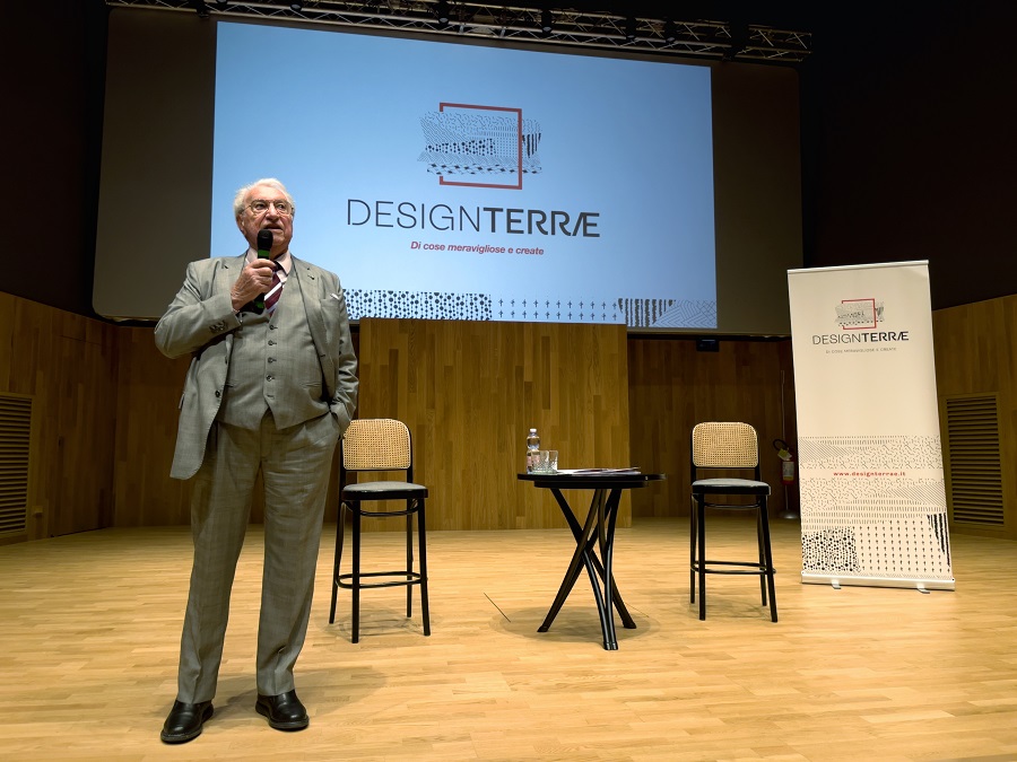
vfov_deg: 53.1
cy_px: 381
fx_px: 764
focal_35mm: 26
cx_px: 508
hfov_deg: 67.3
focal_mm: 4.2
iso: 125
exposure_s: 1/80
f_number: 1.6
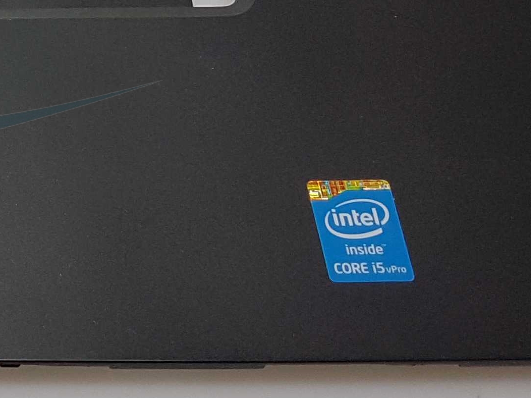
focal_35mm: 97
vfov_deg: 14.7
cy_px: -86
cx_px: -232
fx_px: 1488
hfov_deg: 18.3
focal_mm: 4.2
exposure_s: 1/105
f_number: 1.7
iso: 40
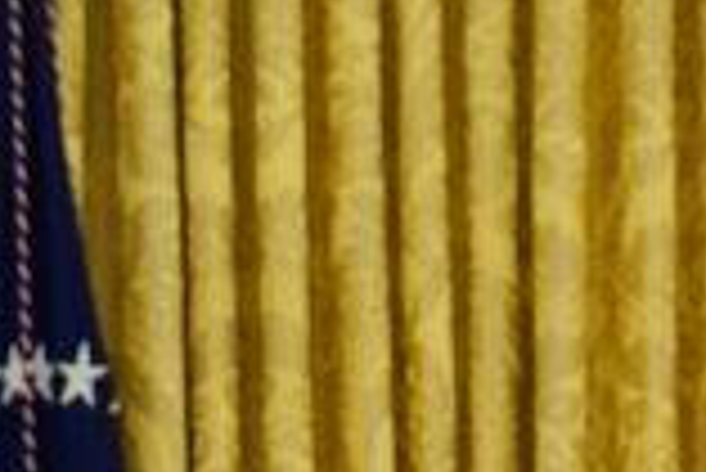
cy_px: 1369
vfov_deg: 6.1
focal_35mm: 209
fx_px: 4102
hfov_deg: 9.8
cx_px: 288
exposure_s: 1/500
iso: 2000
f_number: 3.2
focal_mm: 32
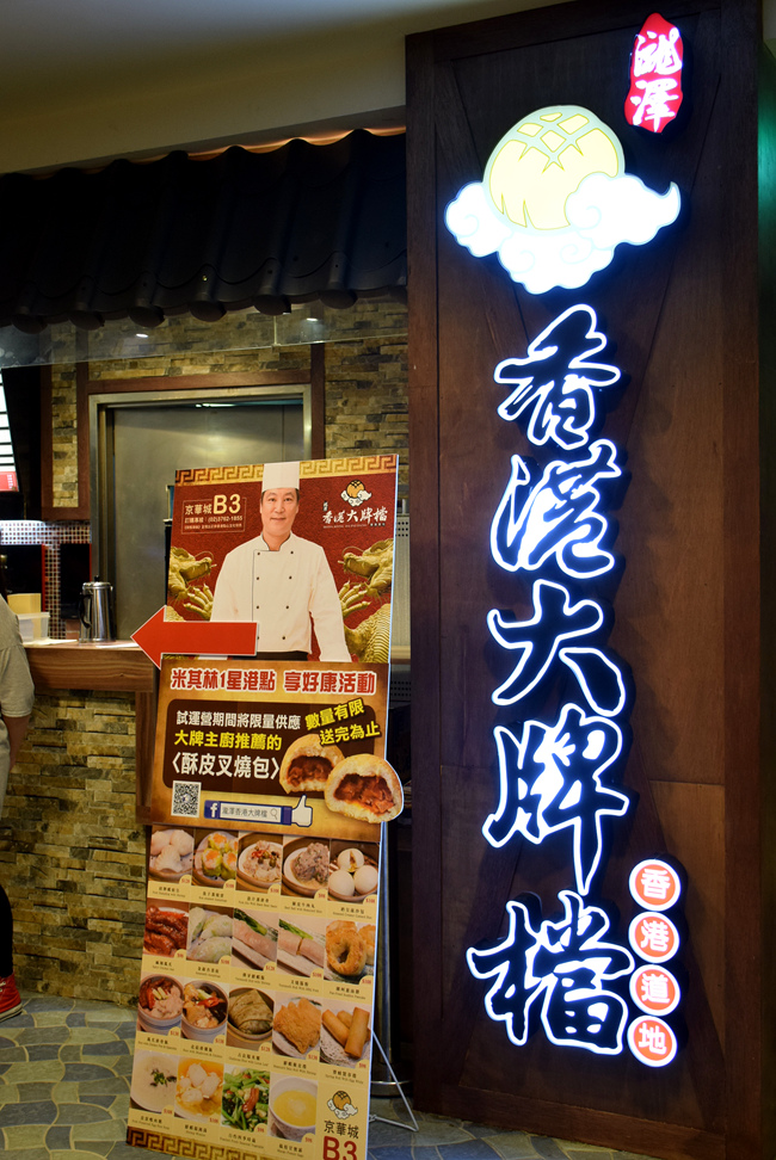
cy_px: 580
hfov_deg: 33.1
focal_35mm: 40
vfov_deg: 47.9
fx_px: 1307
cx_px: 388
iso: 640
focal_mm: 27
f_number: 5.6
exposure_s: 1/40
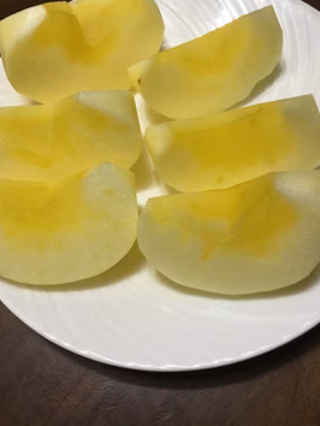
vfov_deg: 52.5
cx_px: 165
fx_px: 431
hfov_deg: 40.7
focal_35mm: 35
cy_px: 197
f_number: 2.4
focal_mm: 3.3
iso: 50
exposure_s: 1/30
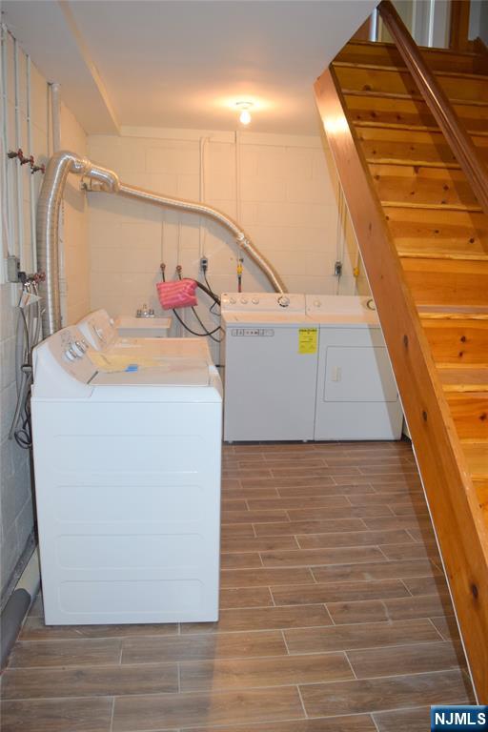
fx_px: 549
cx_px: 244
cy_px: 366
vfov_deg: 67.4
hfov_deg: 47.9
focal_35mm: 27
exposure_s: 1/60
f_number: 4
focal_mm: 18
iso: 800
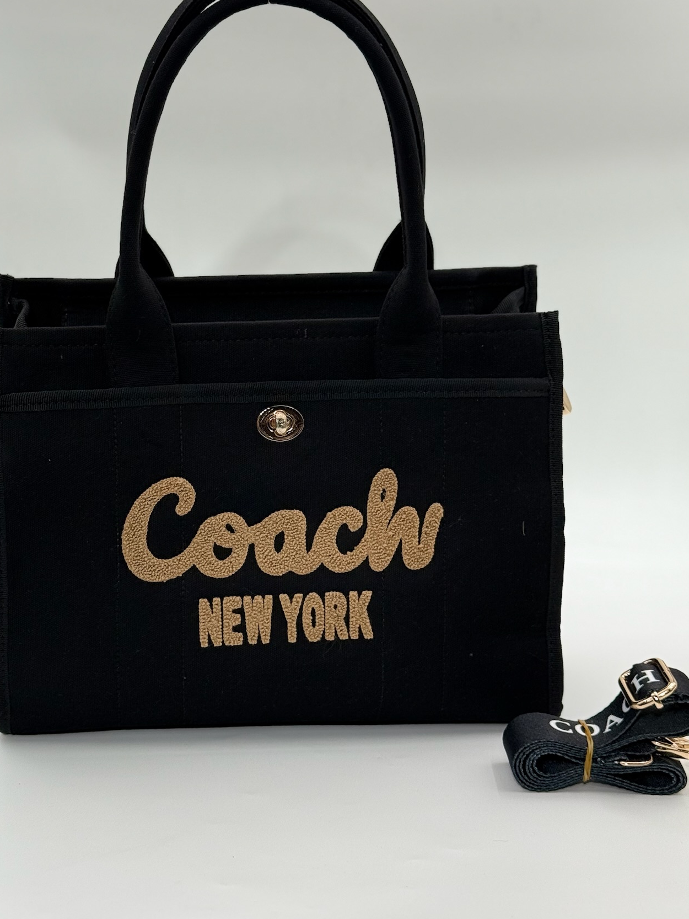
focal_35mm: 59
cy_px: 393
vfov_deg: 32.6
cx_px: 285
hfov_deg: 24.8
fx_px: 1565
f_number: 1.78
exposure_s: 1/663
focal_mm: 6.76
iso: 64
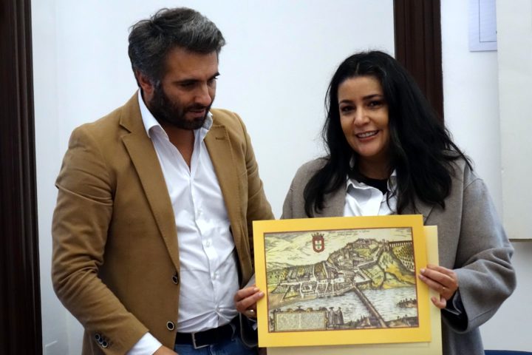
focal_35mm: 88
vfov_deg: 15.5
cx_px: 266
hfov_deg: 23.1
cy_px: 178
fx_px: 1300
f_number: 3.5
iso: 2000
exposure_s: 1/200
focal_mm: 32.29
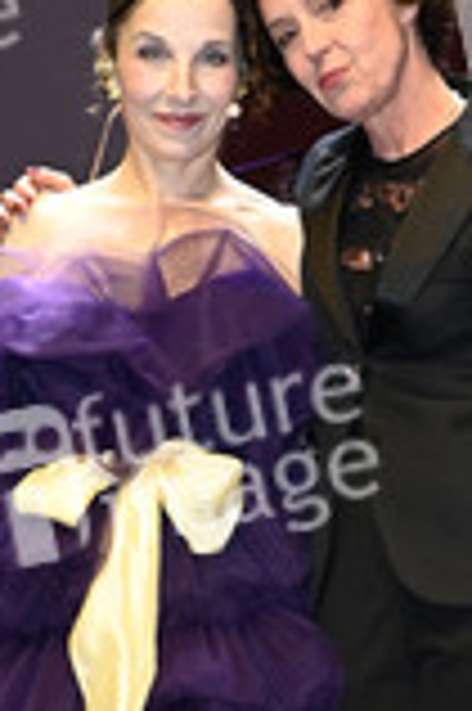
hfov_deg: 9.0
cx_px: 279
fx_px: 2996
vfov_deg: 13.4
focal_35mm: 152
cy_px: 698
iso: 1250
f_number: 5.6
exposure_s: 1/60
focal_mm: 60
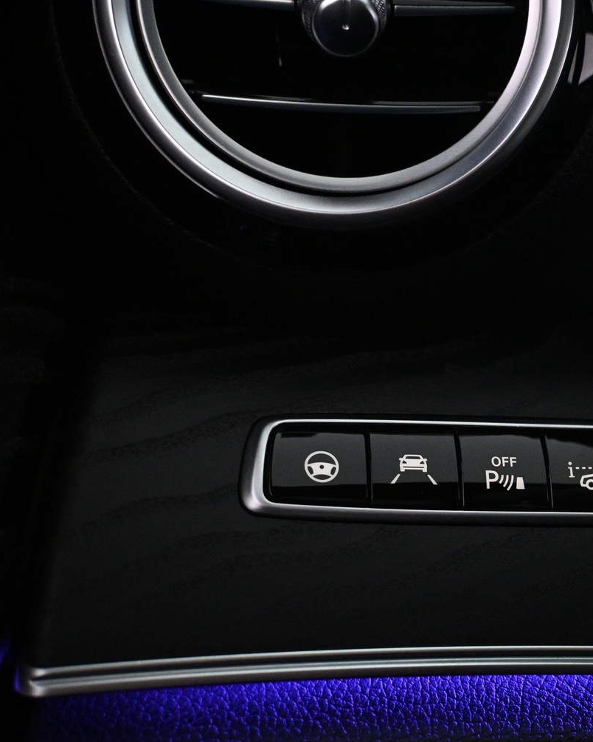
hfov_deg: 25.3
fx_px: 1294
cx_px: 489
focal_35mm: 59
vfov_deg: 32.0
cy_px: 386
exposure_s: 1/80
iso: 4000
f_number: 4.5
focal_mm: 26
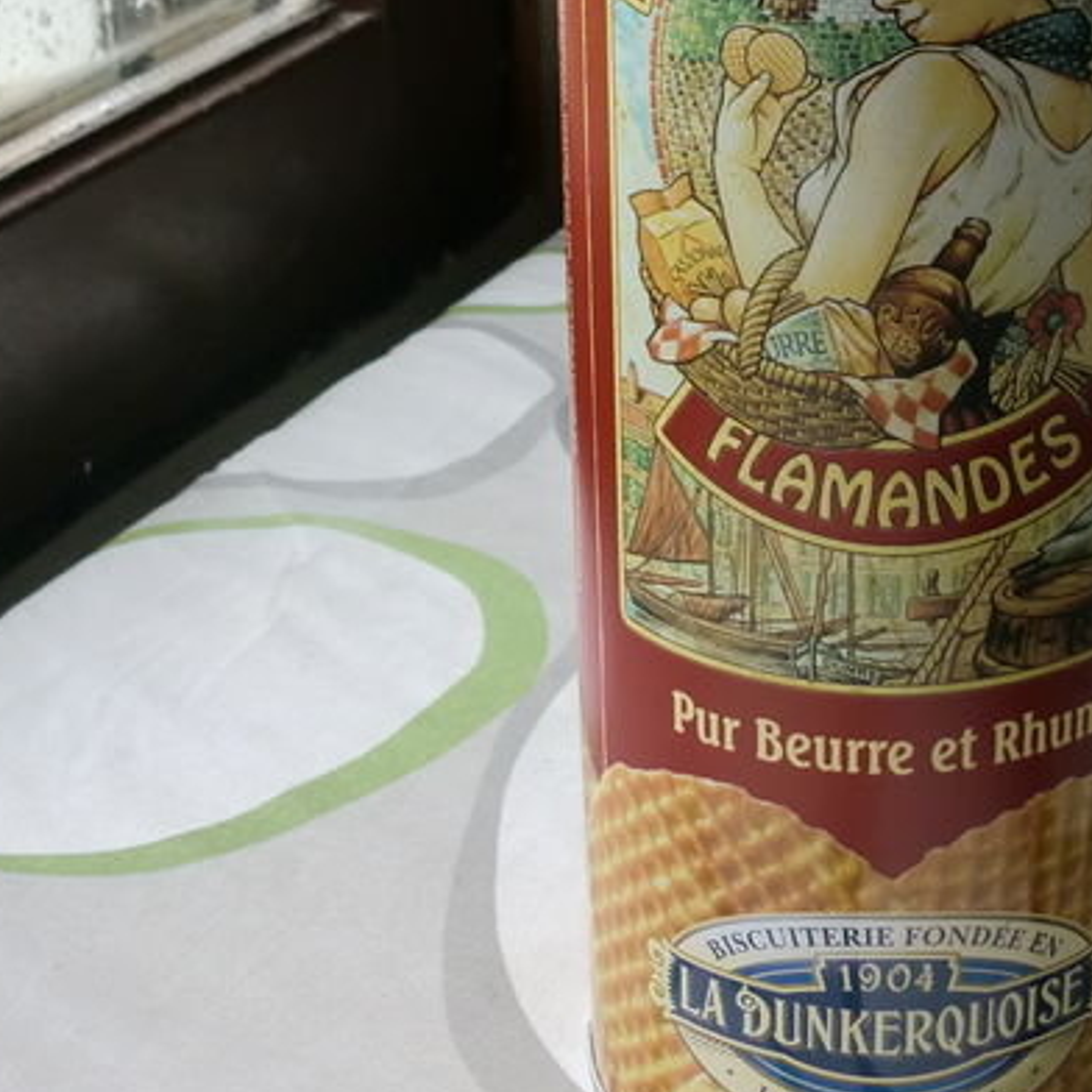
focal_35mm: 79
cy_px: 170
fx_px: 2820
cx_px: 727
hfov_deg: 21.8
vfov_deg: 21.6
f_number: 3.1
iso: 100
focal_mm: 6.3
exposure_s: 1/60
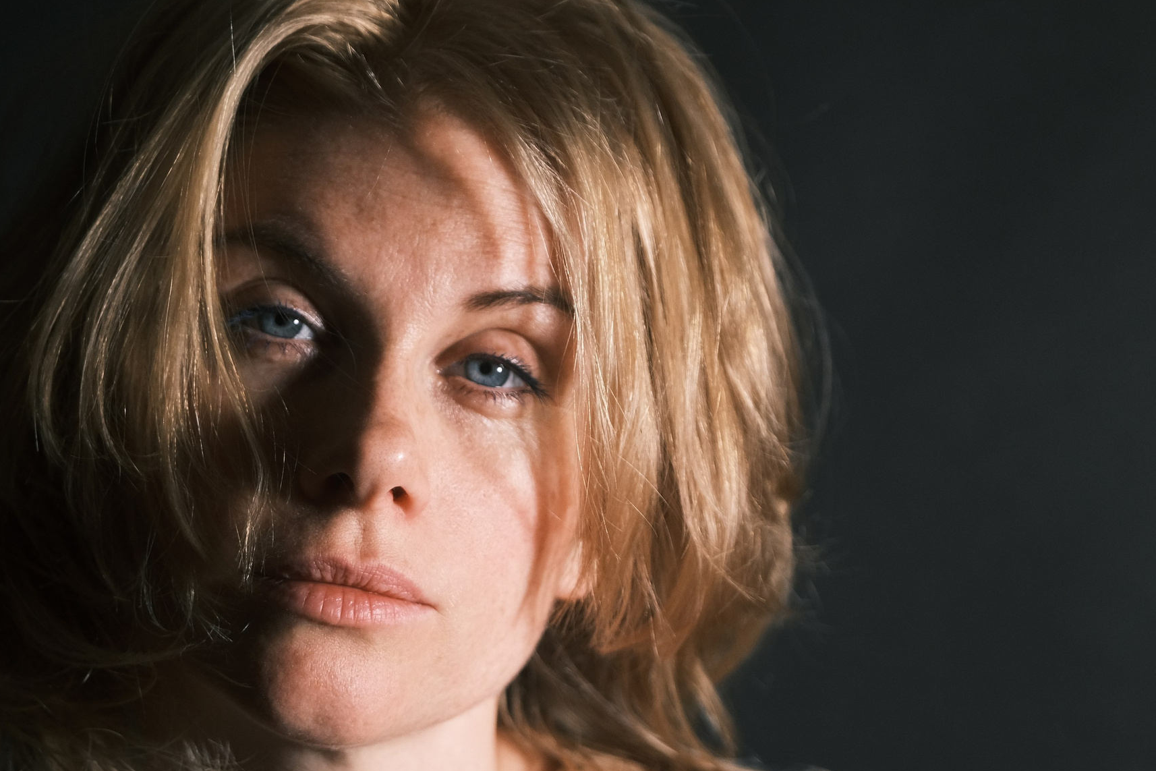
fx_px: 3596
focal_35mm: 112
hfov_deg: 18.3
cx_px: 633
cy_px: 573
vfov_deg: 12.2
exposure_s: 1/250
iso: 1000
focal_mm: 50
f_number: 2.8
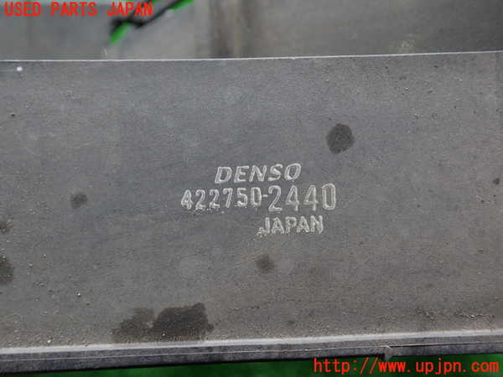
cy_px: 188
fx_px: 523
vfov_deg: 39.7
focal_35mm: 36
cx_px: 252
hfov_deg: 51.4
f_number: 2.5
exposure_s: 1/60
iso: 200
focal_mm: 6.37
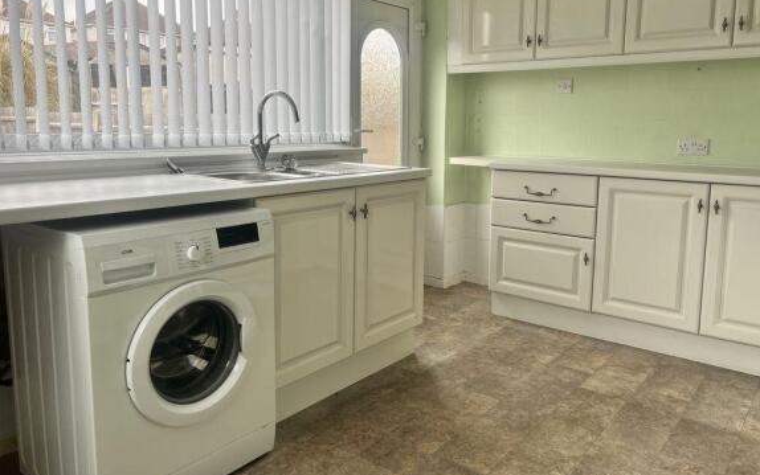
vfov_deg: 44.3
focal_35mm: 28
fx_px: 580
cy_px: 191
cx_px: 385
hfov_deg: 66.5
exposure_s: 1/100
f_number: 1.5
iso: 40
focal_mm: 5.7
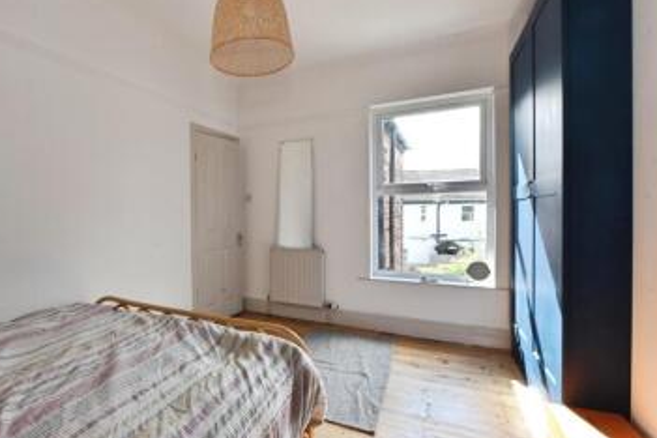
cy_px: 226
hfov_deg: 84.8
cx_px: 236
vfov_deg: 64.5
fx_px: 347
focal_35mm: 19
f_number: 13
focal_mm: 14
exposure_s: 1/50
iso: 500
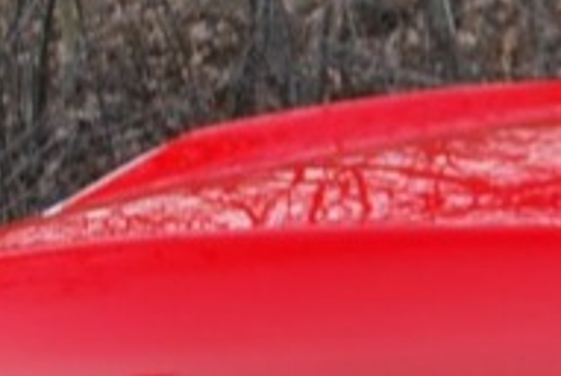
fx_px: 4152
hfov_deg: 7.1
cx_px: 1474
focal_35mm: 266
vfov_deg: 5.2
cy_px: 501
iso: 200
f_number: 5.6
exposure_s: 1/125
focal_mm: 24
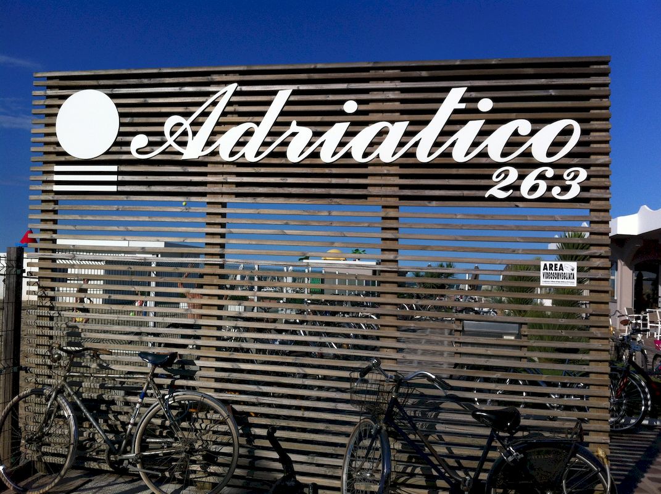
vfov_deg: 40.6
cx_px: 330
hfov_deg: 52.7
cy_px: 247
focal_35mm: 35
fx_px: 667
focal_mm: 3.85
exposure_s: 1/2320
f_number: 2.8
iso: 80
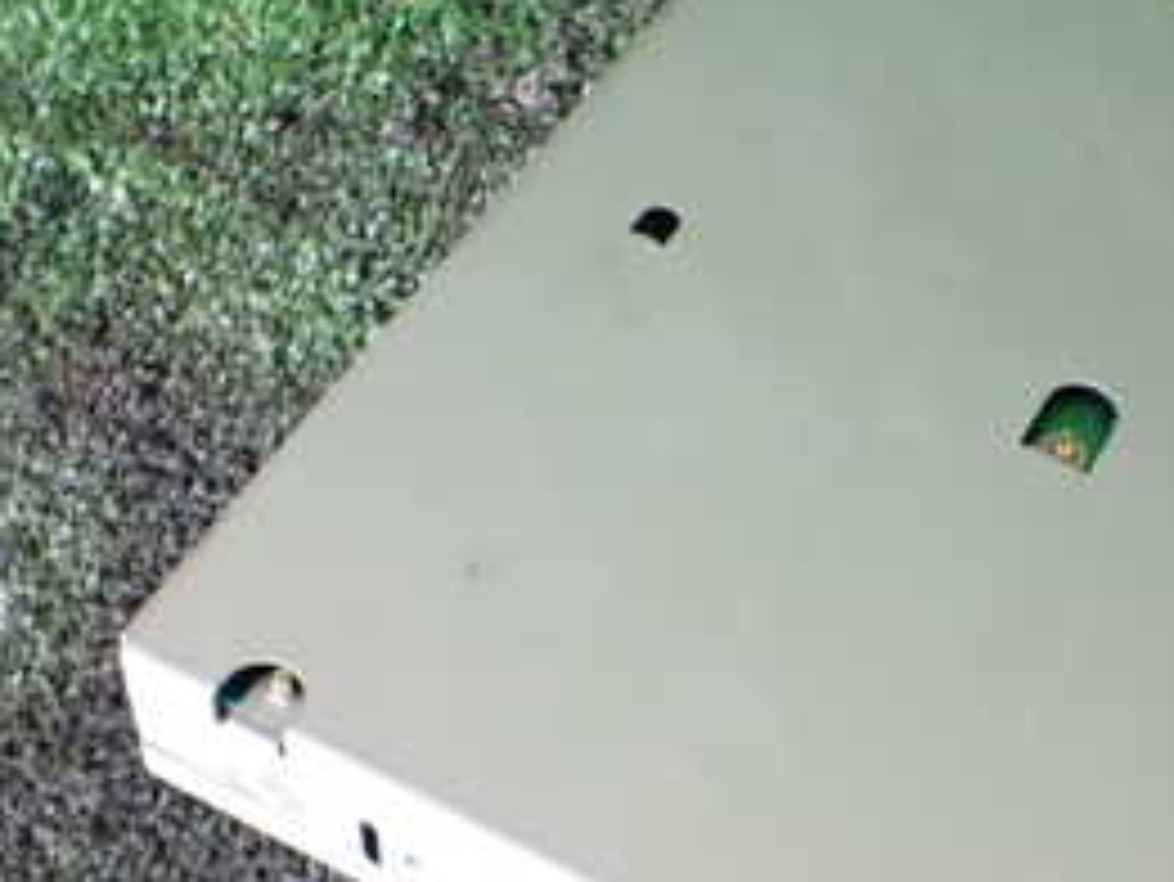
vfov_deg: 21.1
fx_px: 2341
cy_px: 711
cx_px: 900
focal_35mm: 69
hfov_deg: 27.7
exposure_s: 1/125
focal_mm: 5.4
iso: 500
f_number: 2.3
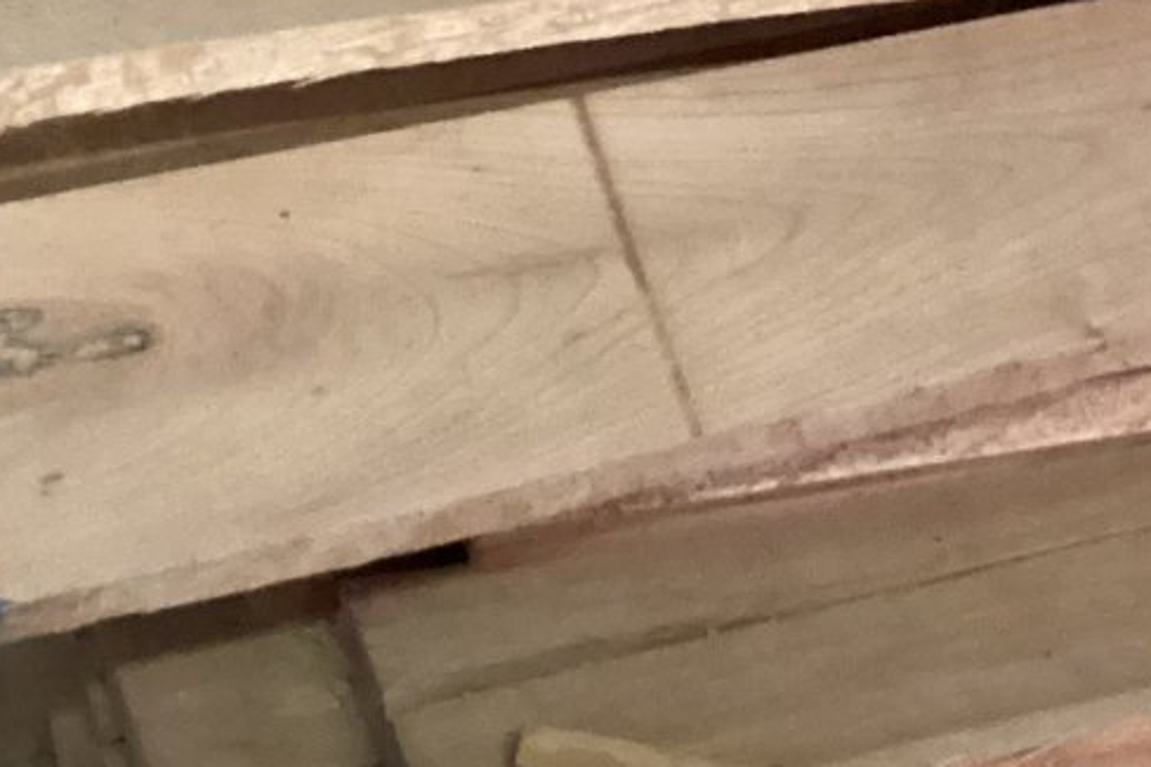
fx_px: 3196
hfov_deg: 20.3
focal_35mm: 100
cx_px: 813
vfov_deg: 13.4
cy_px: -84
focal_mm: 3.3
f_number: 2.4
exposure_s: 1/30
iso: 800
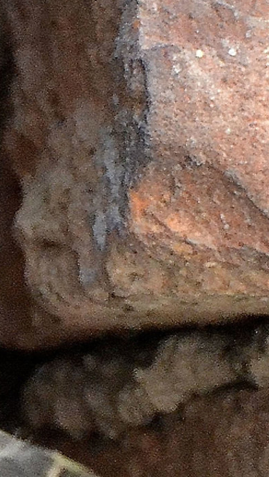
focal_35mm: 1620
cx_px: -524
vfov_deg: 1.3
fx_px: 20528
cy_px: 483
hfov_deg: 0.8
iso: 3200
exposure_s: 1/320
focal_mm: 300
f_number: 9
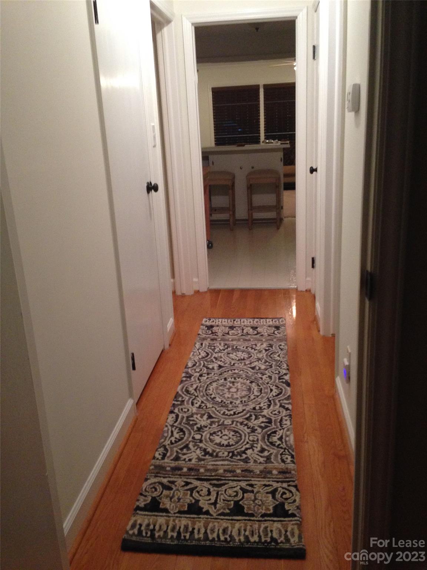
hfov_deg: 42.9
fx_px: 543
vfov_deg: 55.4
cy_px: 285
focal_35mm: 33
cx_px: 214
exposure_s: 1/20
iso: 320
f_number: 2.4
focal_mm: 4.12
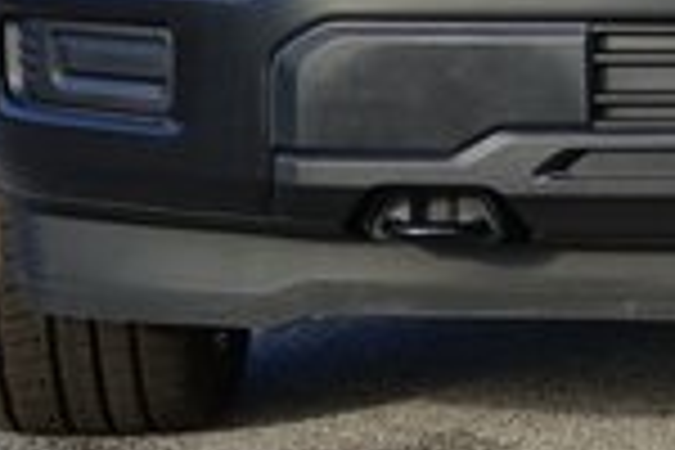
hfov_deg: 6.9
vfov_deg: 4.6
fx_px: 5587
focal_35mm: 298
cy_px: -353
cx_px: 868
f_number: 8
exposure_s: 1/100
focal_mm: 70
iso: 100
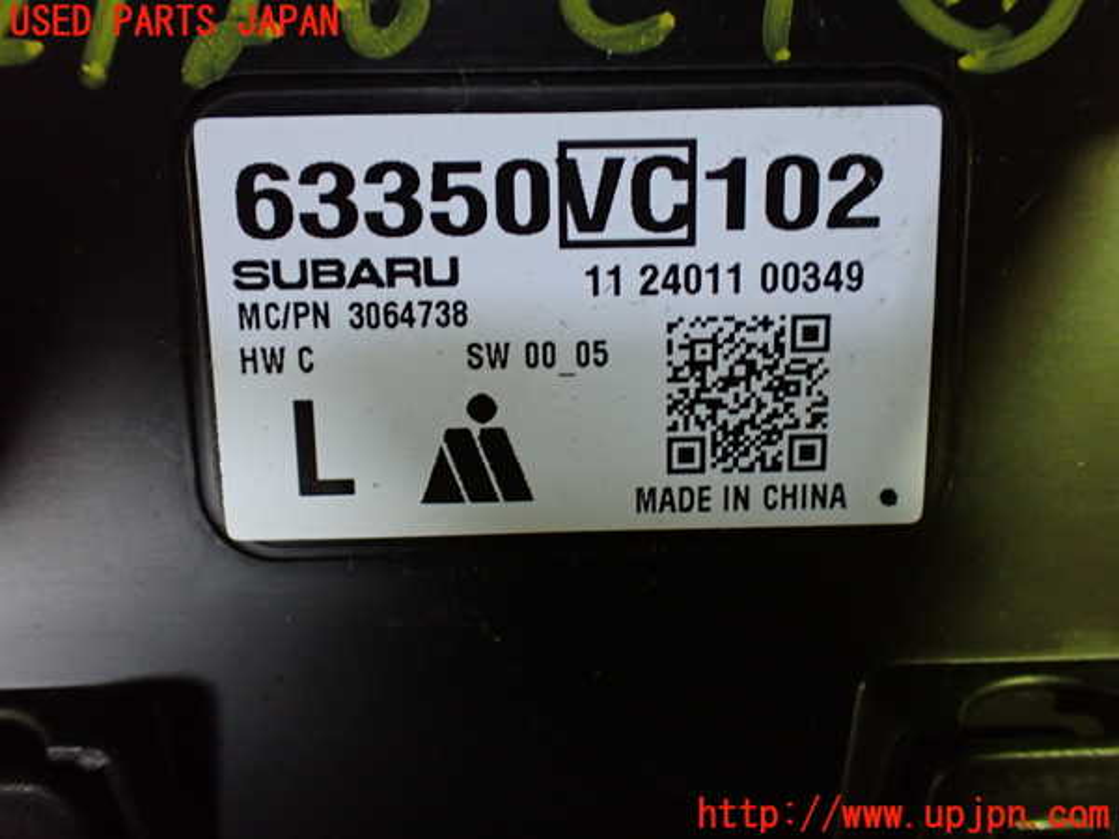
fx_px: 970
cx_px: 560
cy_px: 420
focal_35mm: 30
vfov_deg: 46.8
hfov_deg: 60.0
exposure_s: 1/30
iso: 800
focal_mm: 5.4
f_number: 2.3
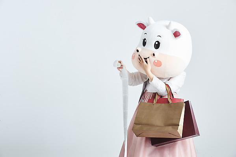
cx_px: 118
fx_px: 721
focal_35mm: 110
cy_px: 78
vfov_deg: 12.5
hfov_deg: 18.6
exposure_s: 1/125
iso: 100
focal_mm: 110
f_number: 11
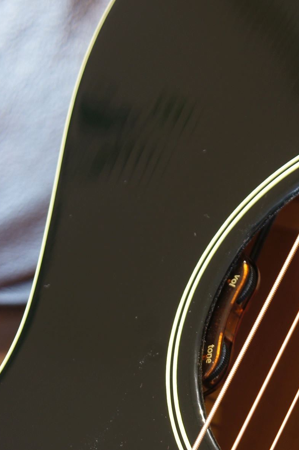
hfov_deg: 6.3
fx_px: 2709
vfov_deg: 9.5
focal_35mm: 217
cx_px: 283
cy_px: 392
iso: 100
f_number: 7.1
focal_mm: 75
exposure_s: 1/2.5
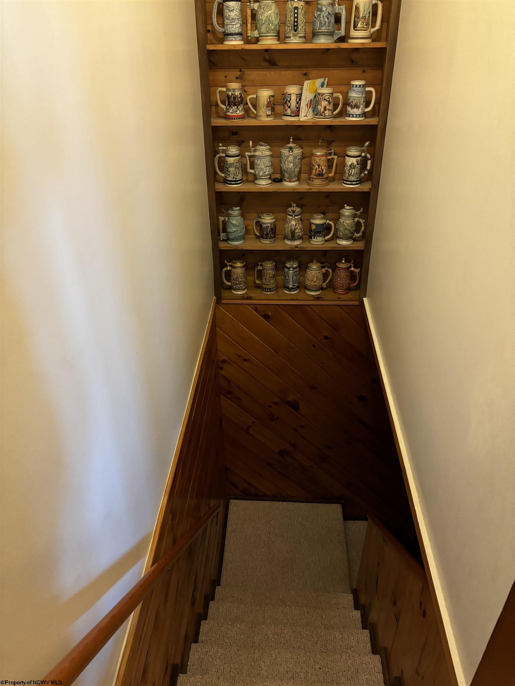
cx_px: 258
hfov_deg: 53.1
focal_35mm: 26
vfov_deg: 67.3
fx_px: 516
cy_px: 343
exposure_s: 1/30
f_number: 1.6
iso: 500
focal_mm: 5.96
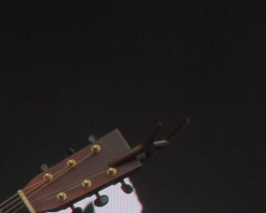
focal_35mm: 450
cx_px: -504
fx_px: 3548
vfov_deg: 3.4
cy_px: 333
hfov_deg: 4.2
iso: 560
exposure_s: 1/90
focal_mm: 35
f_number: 5.6
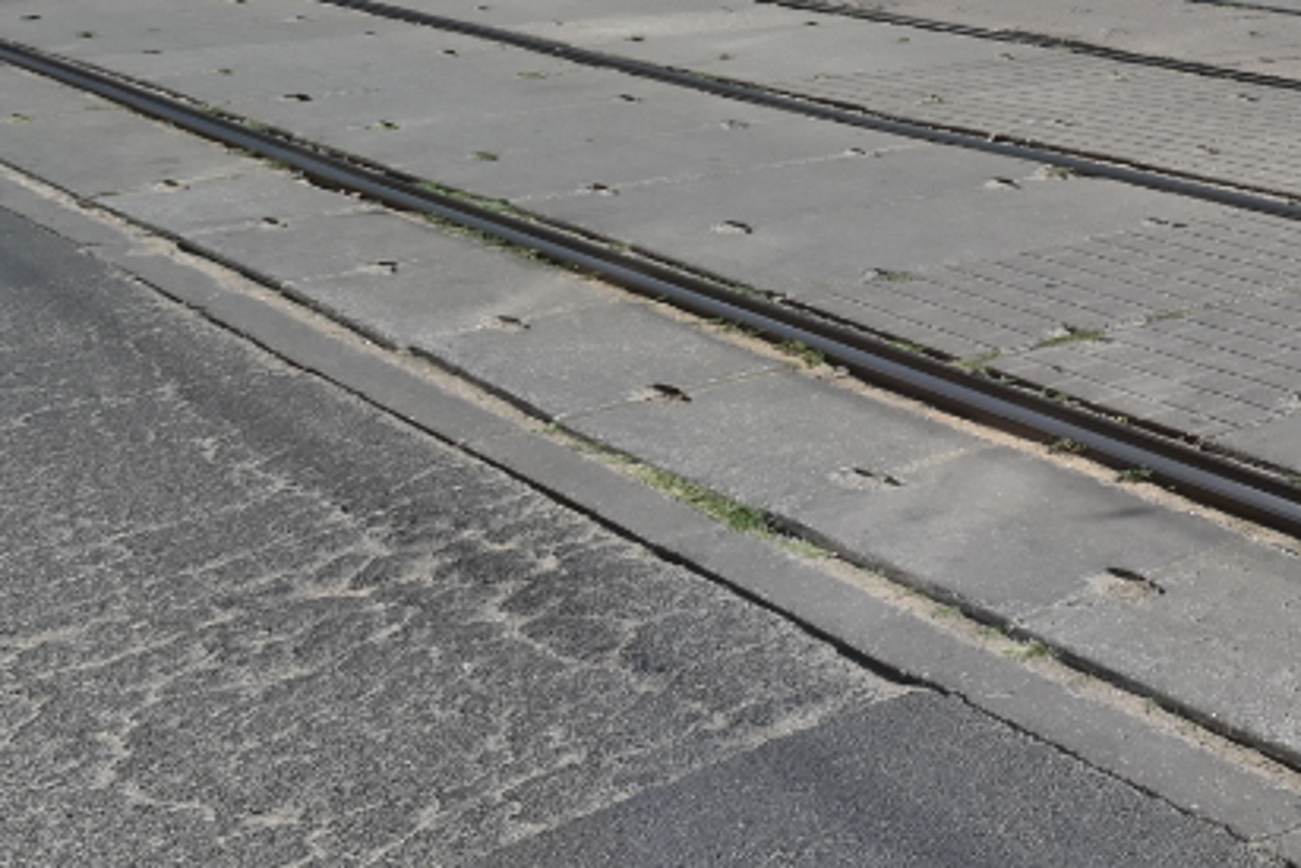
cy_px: -675
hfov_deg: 21.3
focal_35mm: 55
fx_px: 1988
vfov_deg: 19.1
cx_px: 2413
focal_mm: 14
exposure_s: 1/400
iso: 100
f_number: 8
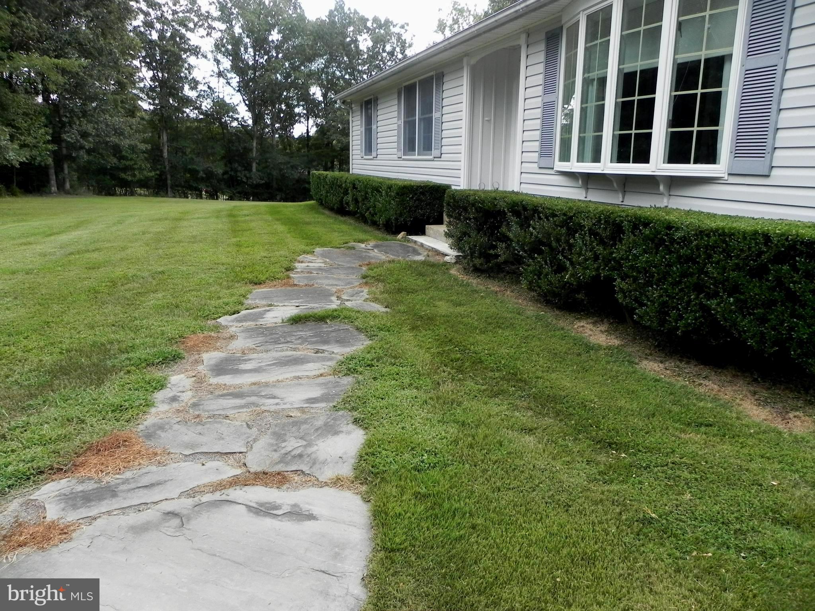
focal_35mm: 26
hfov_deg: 67.3
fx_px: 612
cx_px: 408
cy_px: 306
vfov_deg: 53.1
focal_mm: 4.6
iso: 160
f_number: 2.8
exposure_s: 1/376
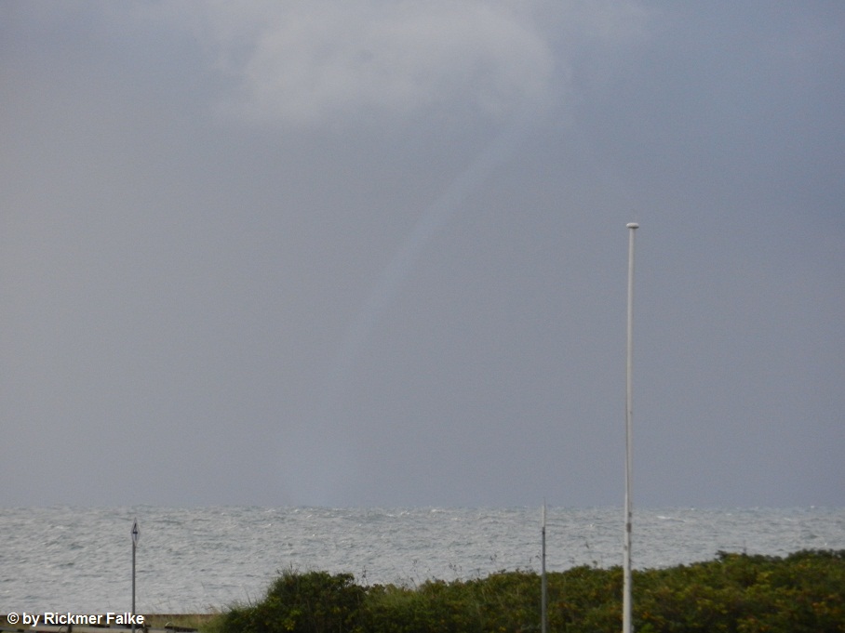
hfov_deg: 3.7
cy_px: 316
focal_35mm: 538
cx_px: 422
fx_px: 13133
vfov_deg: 2.8
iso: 360
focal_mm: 95.6
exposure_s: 1/100
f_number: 5.7
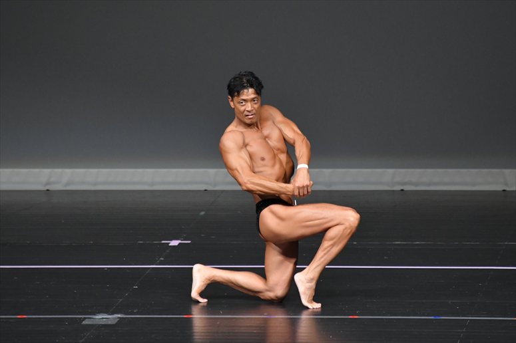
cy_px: 172
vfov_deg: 3.7
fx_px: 5372
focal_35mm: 375
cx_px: 258
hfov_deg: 5.5
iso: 4000
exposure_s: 1/400
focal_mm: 250
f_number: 5.6
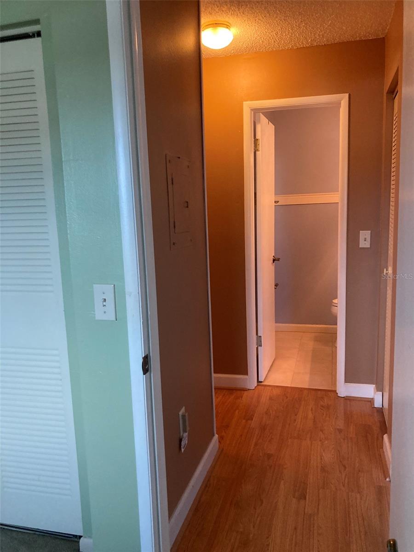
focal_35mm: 28
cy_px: 276
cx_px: 207
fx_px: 446
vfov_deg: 63.4
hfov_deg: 49.7
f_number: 1.8
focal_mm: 3.99
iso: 200
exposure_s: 1/60
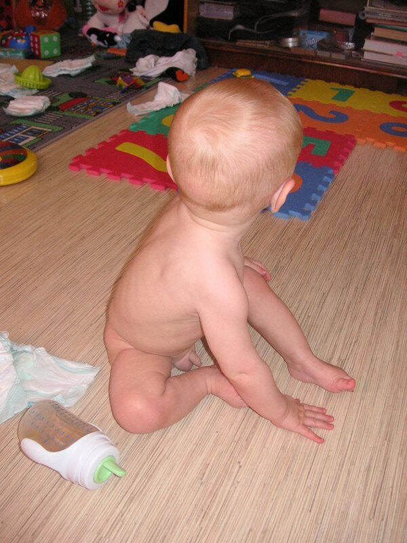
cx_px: 204
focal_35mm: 37
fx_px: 580
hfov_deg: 38.7
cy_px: 272
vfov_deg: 50.1
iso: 160
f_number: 2.8
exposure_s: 1/45
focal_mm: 6.1
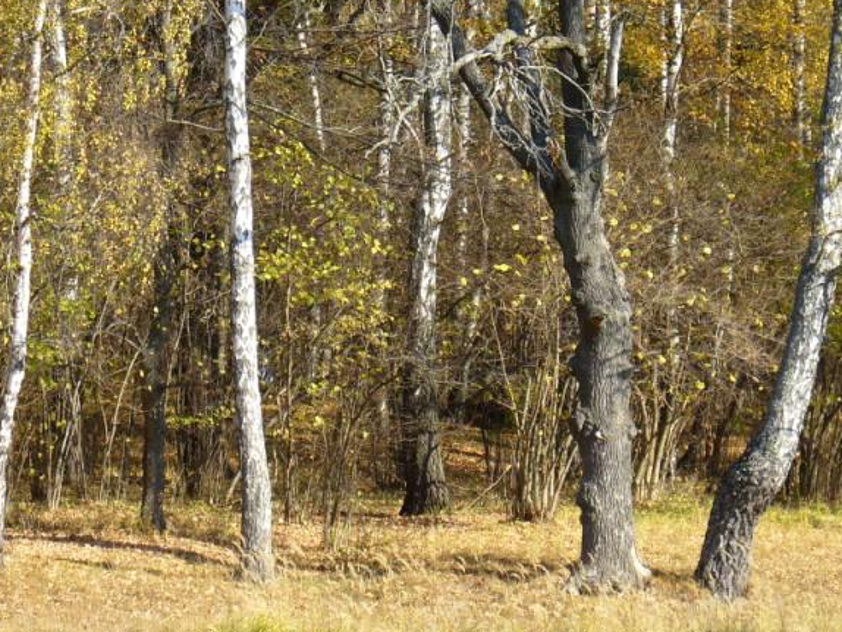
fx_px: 4818
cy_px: 195
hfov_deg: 10.0
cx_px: 524
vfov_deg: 7.5
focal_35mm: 198
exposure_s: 1/320
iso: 80
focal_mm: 18.3
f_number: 3.6
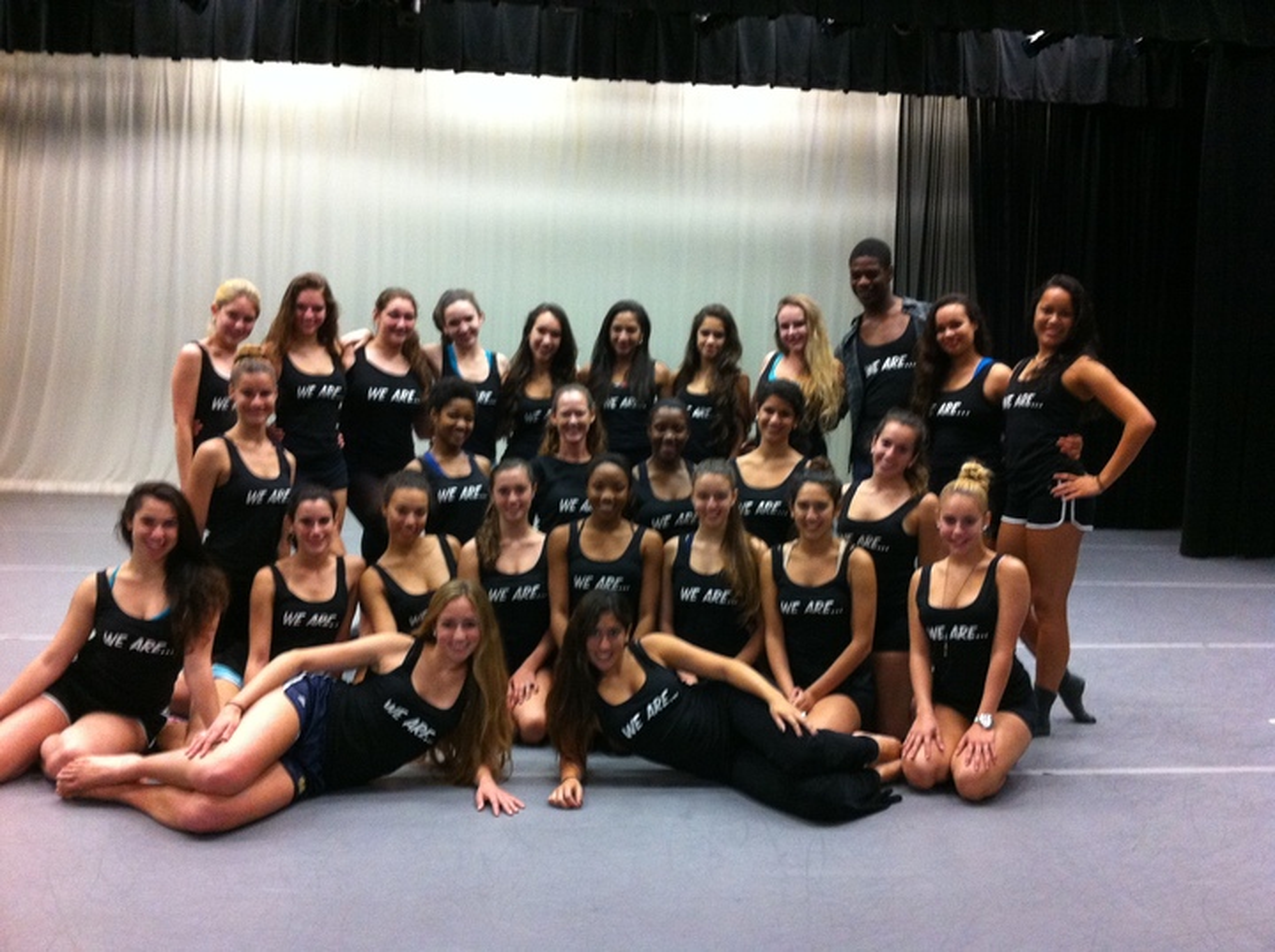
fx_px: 1287
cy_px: 476
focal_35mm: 35
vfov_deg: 40.6
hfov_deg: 52.7
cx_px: 638
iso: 320
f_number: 2.8
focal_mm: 3.85
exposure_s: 1/15
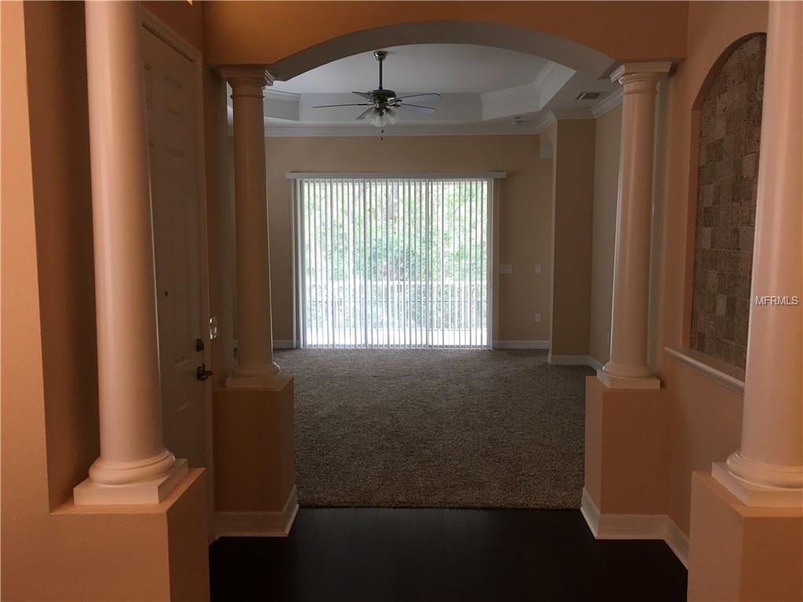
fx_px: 673
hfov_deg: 61.7
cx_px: 402
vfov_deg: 48.2
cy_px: 301
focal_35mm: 29
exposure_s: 1/30
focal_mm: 4.15
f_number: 2.2
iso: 40
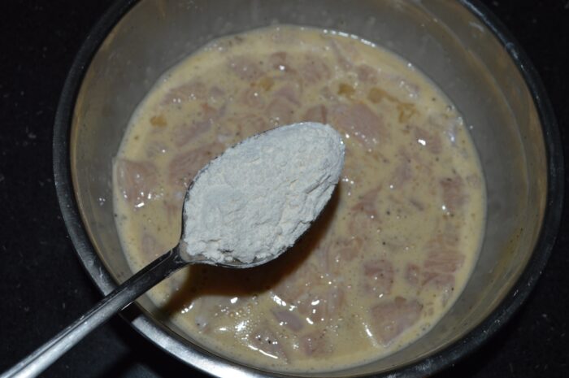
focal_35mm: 39
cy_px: 189
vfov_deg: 34.1
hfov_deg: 49.6
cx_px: 284
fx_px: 616
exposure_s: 1/60
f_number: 8
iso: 100
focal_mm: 26
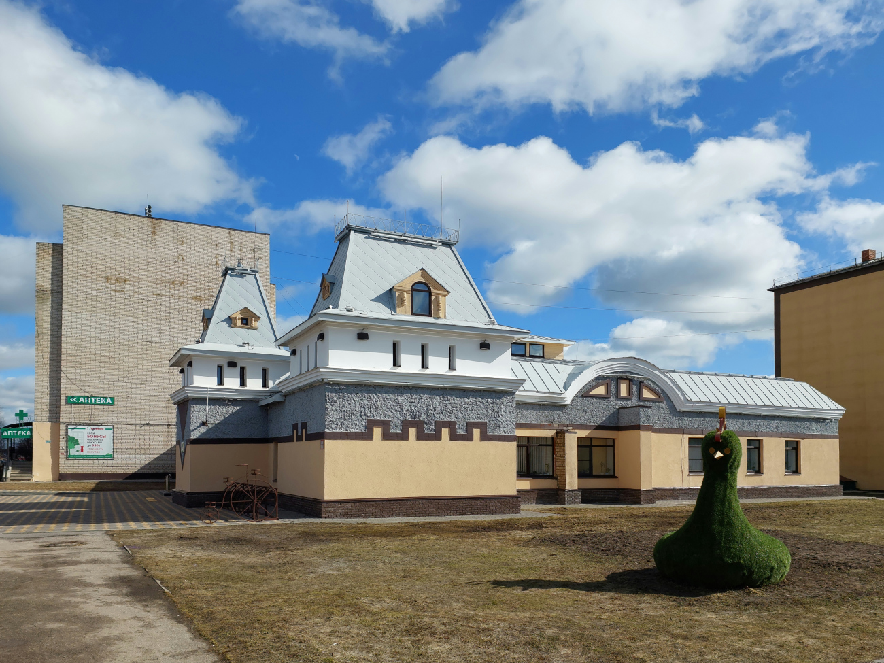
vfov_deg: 58.9
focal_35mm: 23
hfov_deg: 73.9
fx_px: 587
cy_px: 332
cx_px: 442
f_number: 1.8
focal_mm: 5.06
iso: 25
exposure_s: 1/1250
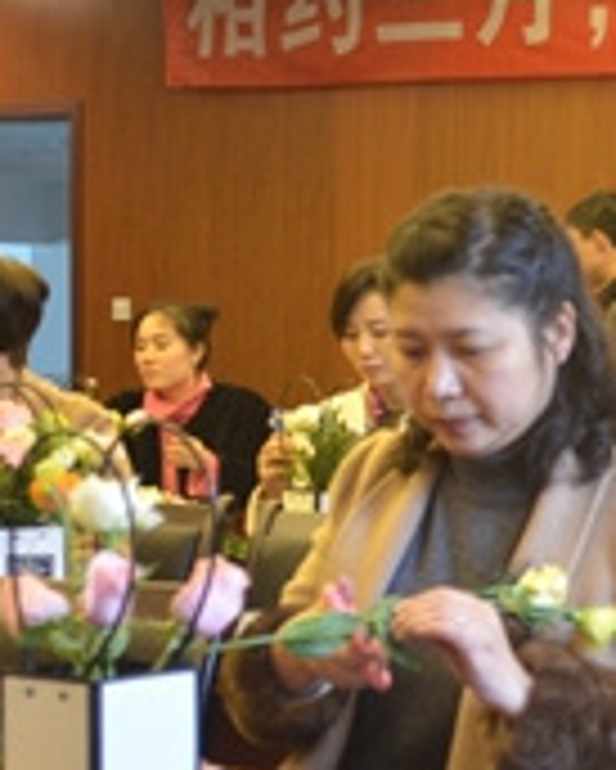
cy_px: 403
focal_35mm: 115
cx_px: 1111
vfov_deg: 16.7
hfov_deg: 12.3
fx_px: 2618
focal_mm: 28
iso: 1250
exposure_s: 1/60
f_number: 4
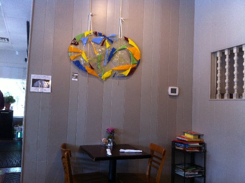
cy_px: 92
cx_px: 122
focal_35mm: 35
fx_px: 247
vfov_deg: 40.6
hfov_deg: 52.7
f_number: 2.8
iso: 125
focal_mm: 3.85
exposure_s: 1/15
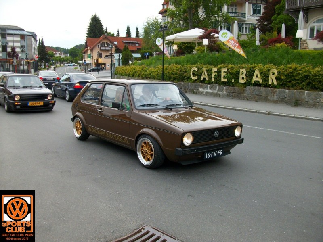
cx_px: 162
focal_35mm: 34
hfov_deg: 54.0
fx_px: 317
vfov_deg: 41.8
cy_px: 121
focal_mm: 5.7
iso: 80
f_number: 2.9
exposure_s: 1/166
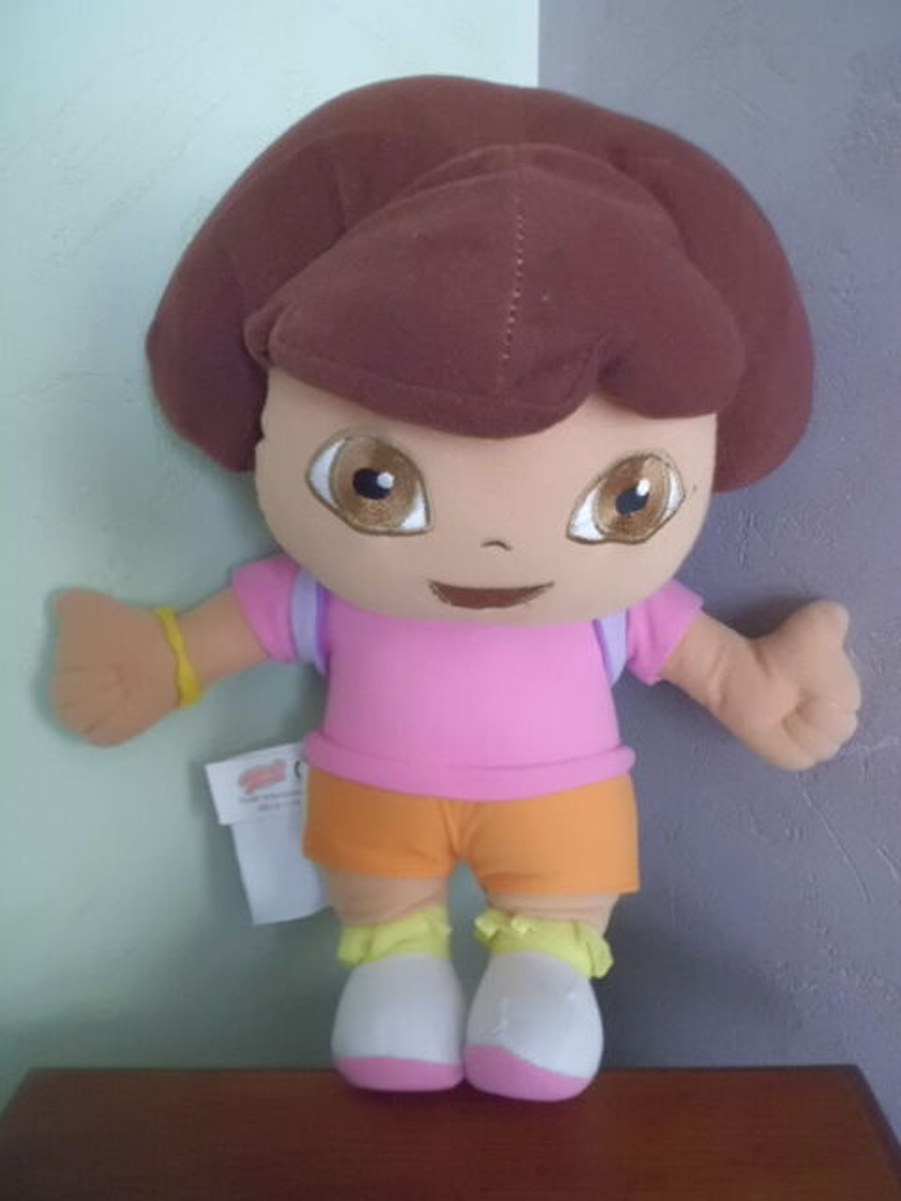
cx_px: 450
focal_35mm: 26
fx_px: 902
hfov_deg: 53.1
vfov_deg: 67.3
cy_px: 600
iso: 800
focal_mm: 4.6
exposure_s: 1/60
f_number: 3.2
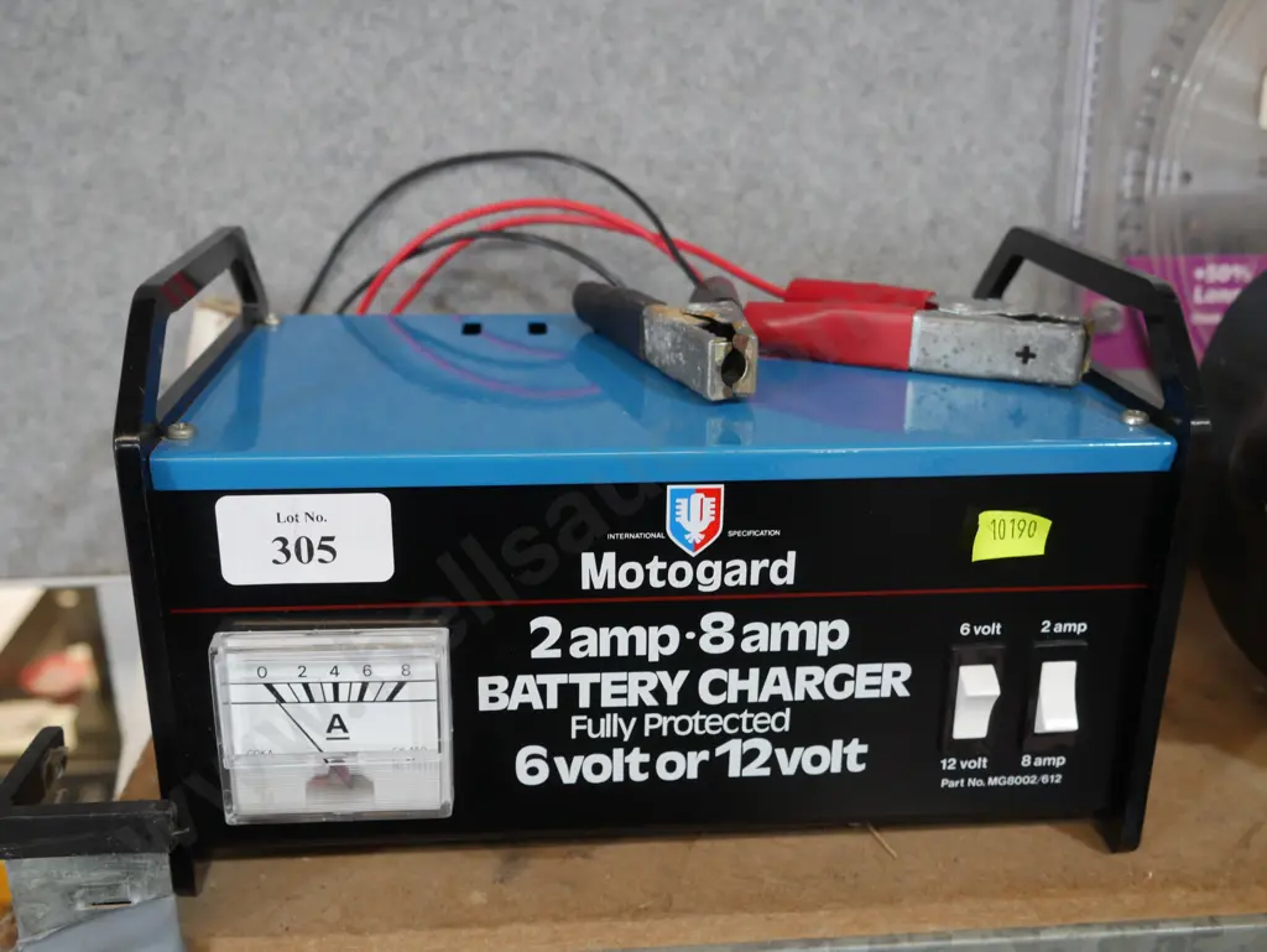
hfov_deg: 53.9
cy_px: 476
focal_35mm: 34
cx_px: 634
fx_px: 1245
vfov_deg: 41.8
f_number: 4
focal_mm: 17
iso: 1000
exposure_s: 1/60
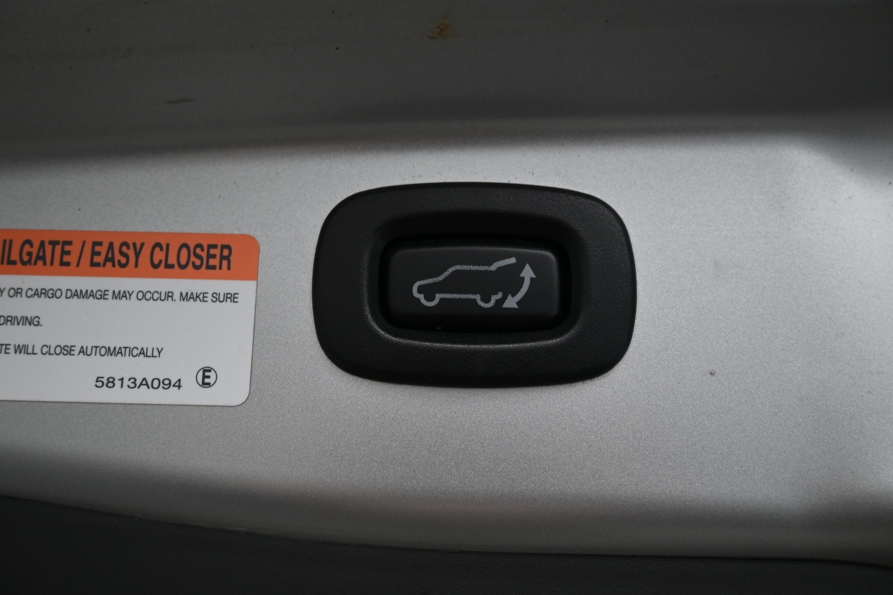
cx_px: 446
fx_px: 893
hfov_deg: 53.1
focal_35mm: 36
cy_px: 298
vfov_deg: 36.9
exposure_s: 1/60
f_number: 4.2
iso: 320
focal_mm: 24
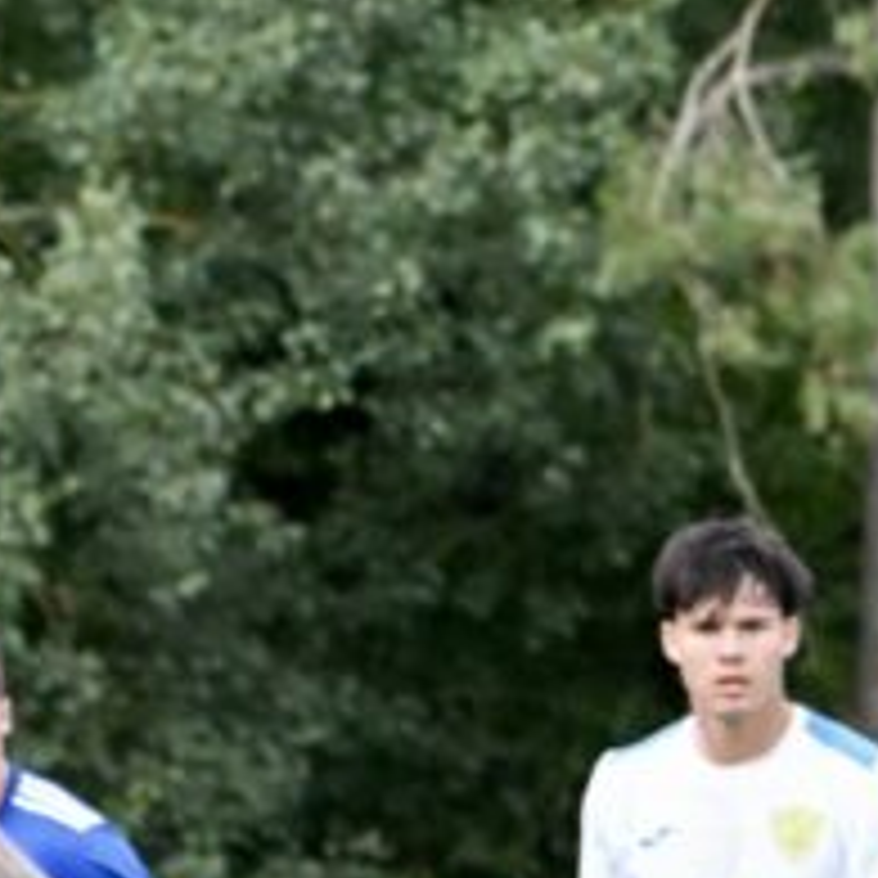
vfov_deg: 2.9
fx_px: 17332
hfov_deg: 2.9
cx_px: 1085
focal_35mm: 604
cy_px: 1312
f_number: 5.6
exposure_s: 1/1600
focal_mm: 135
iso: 1800
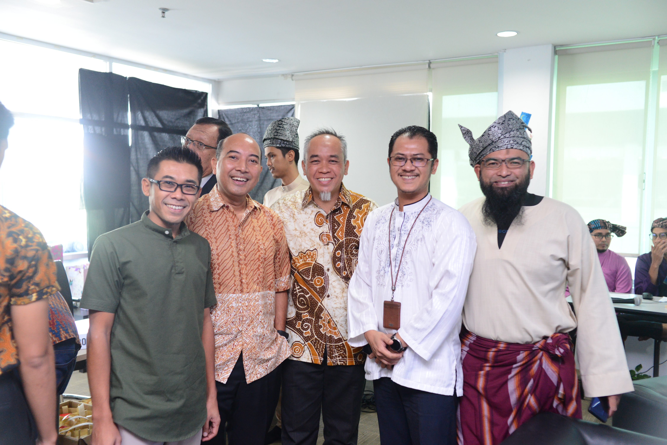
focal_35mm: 35
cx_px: 334
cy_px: 222
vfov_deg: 37.9
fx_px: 648
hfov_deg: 54.4
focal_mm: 35
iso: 2500
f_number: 3.2
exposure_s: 1/100
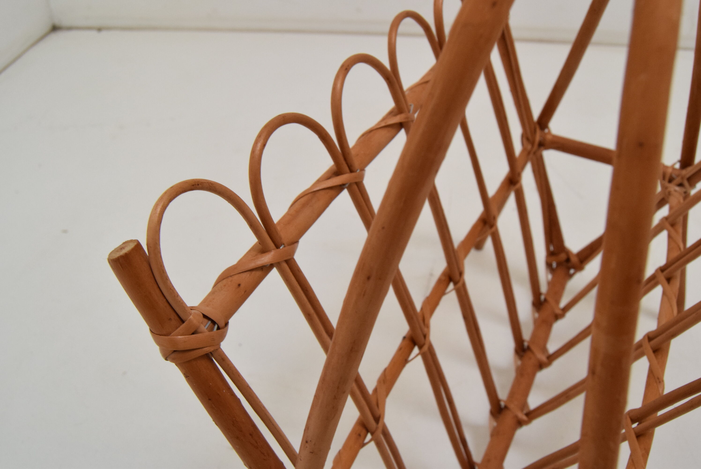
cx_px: 350
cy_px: 234
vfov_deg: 43.7
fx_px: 585
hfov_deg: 61.9
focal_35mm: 30
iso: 1600
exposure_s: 1/250
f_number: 8
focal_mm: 20
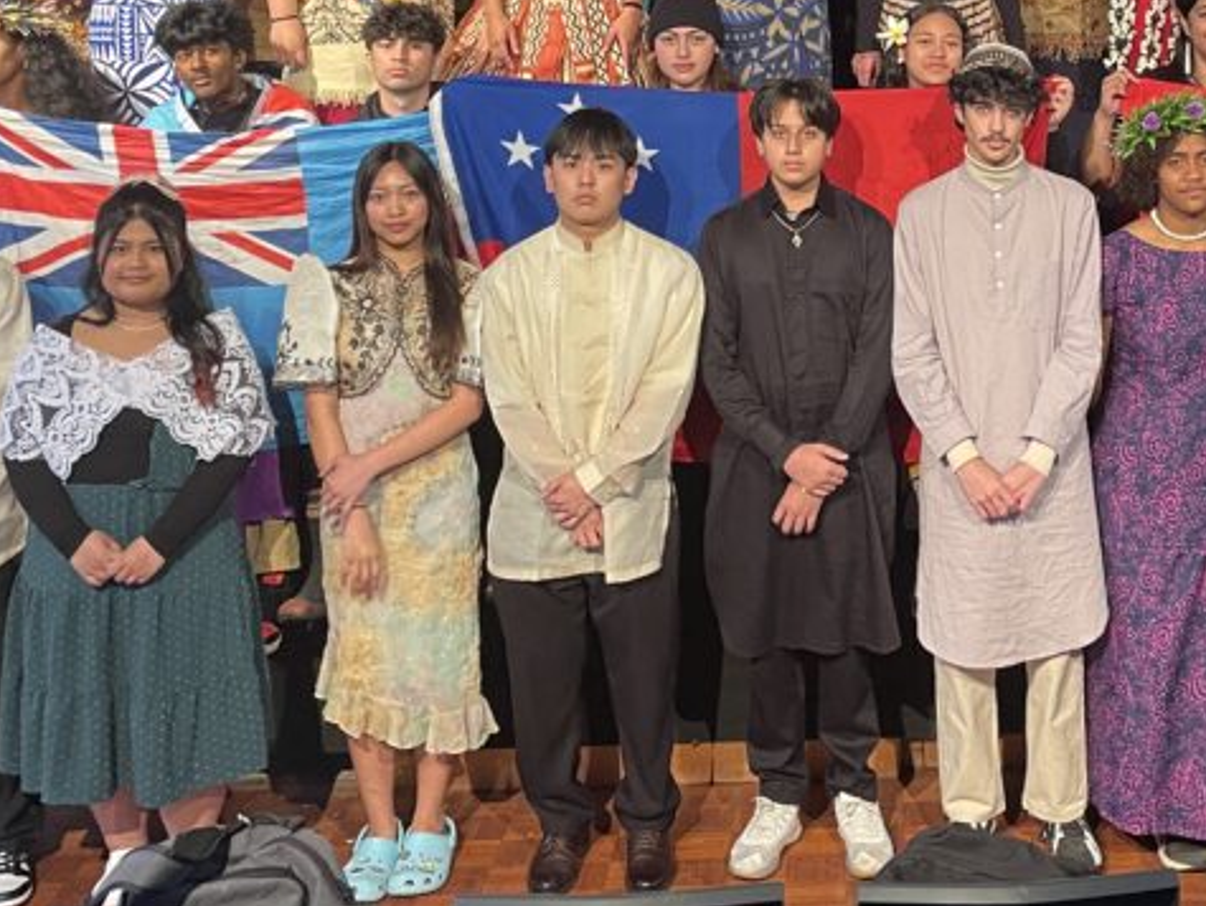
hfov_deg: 33.5
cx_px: 927
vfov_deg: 25.2
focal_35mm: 56
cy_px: 69
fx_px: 1952
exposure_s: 1/50
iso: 160
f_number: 1.6
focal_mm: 4.2
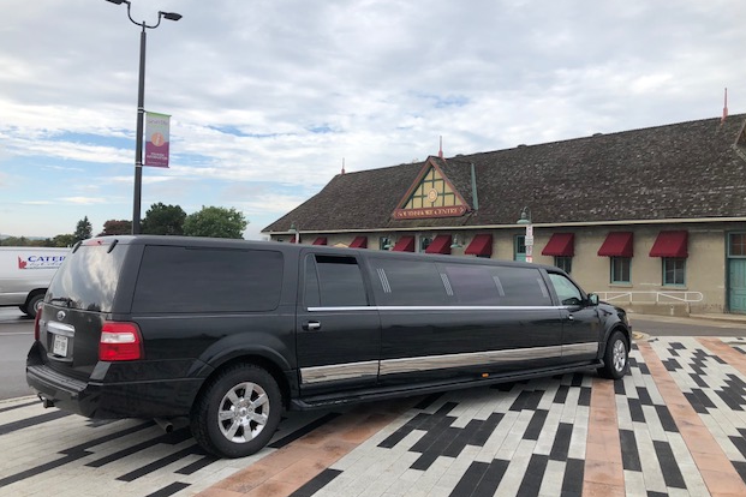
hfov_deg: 61.9
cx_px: 375
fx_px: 622
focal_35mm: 30
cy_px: 242
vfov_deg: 43.6
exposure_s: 1/1473
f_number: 1.8
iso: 20
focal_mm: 3.99
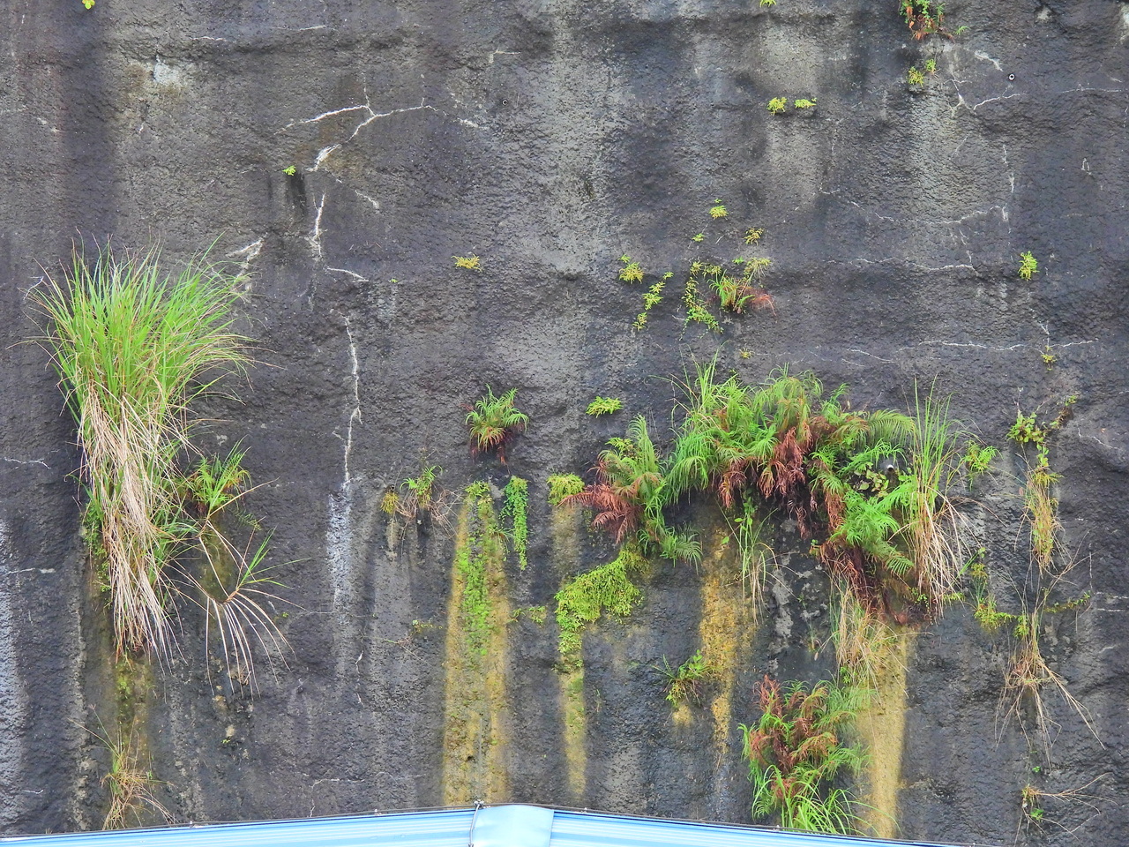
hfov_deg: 7.6
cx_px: 564
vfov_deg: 5.7
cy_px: 424
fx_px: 8480
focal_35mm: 260
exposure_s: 1/125
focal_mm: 46.4
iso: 400
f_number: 4.5
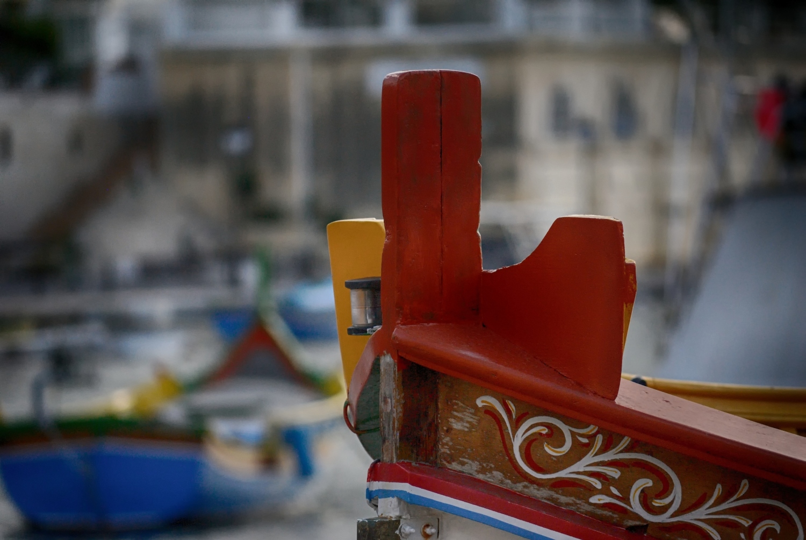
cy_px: 270
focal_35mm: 300
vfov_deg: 4.6
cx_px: 403
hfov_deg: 6.9
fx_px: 6724
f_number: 5.6
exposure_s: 1/1250
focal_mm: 200
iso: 800
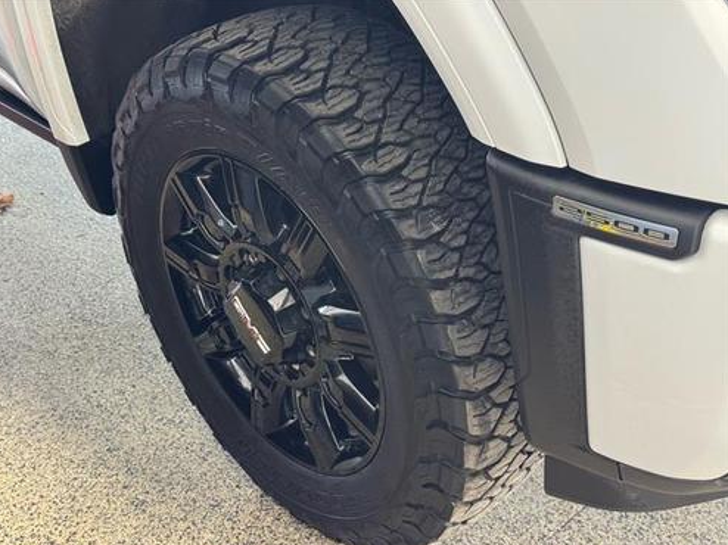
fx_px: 1030
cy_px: 274
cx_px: 361
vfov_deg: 29.7
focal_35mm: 49
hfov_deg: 38.9
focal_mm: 6.76
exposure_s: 1/40
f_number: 1.78
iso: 320
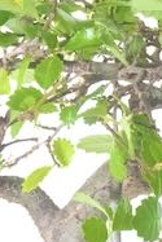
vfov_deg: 2.8
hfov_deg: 1.9
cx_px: 214
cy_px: 445
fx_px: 4891
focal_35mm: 726
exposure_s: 1/15
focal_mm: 70.5
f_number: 13
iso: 2000
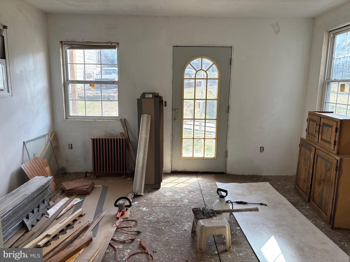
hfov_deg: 67.3
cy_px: 131
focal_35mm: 26
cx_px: 175
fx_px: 263
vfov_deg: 53.1
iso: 50
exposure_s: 1/211
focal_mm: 5.96
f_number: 1.6
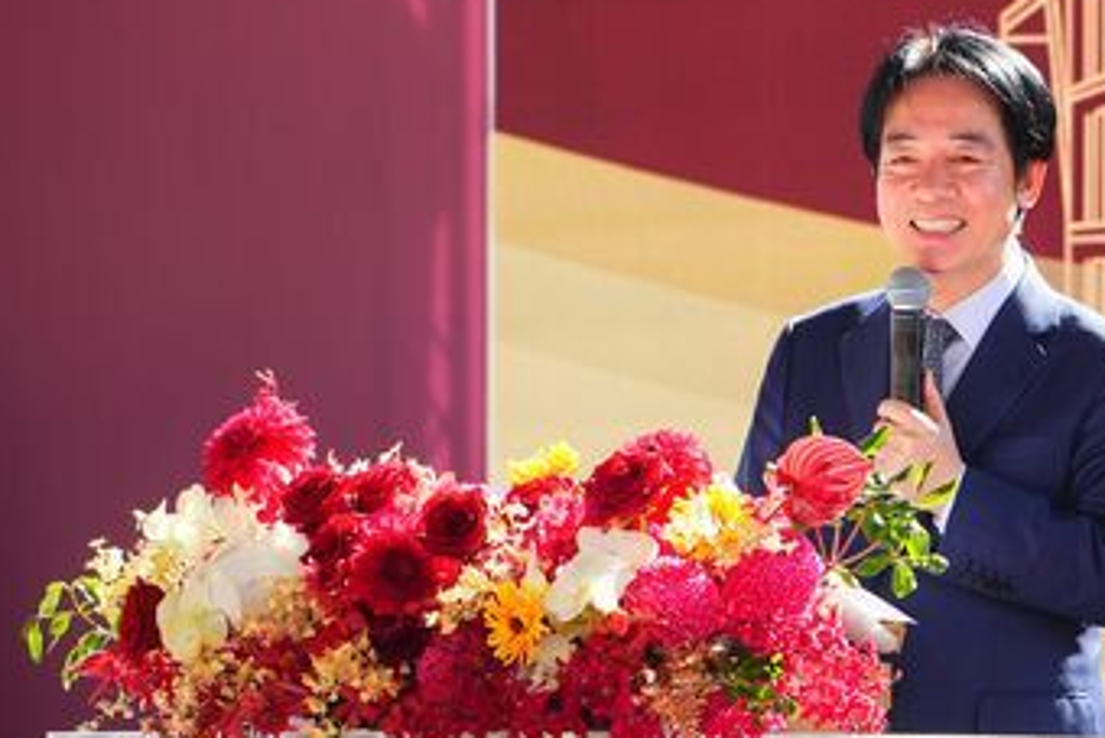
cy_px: 497
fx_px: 14616
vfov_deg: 2.9
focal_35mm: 476
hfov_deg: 4.3
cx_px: 829
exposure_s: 1/640
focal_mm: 180
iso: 400
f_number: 4
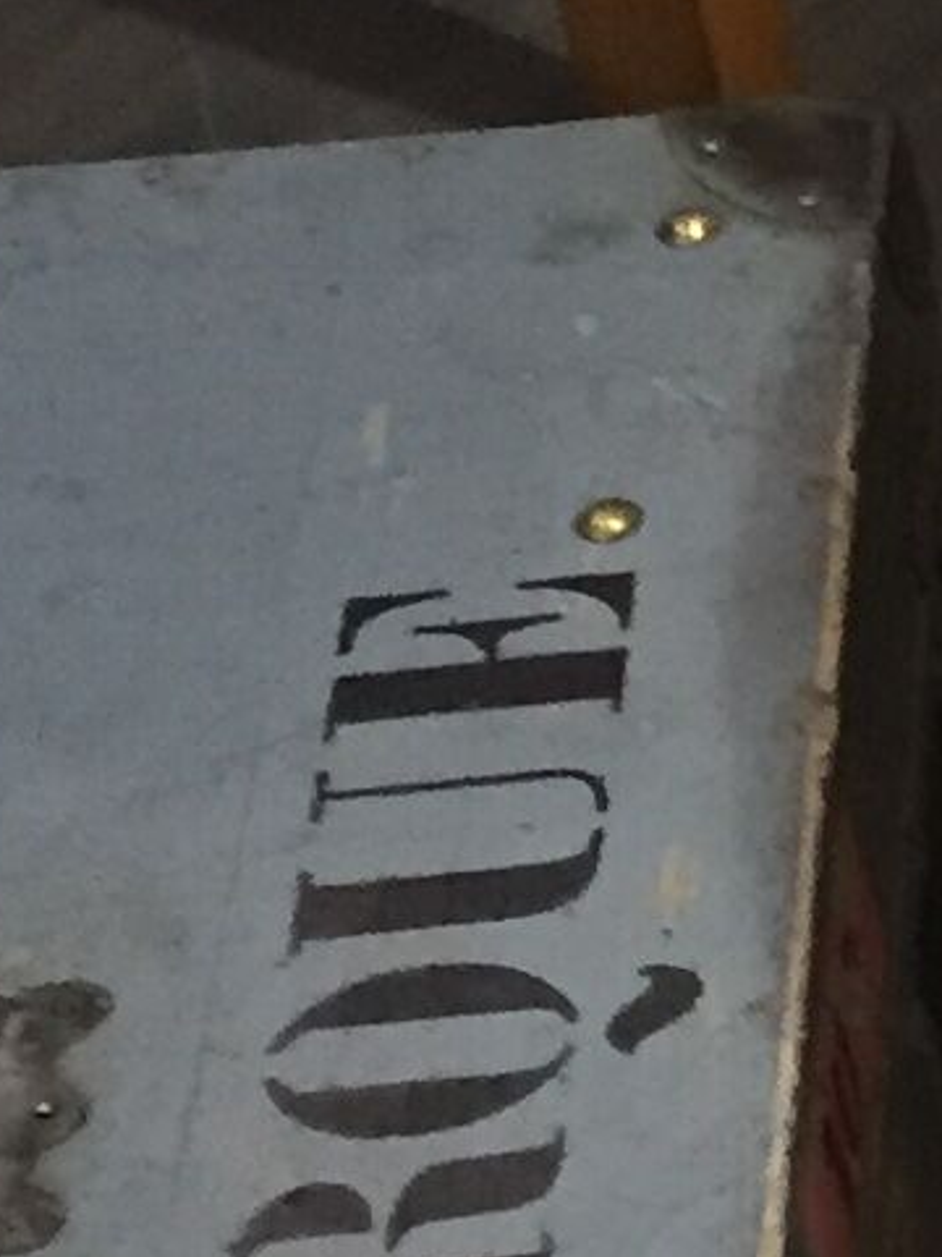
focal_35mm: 197
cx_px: 3038
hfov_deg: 6.7
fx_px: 7148
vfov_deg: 10.0
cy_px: 474
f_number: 2.2
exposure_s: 1/33
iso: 200
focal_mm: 4.15
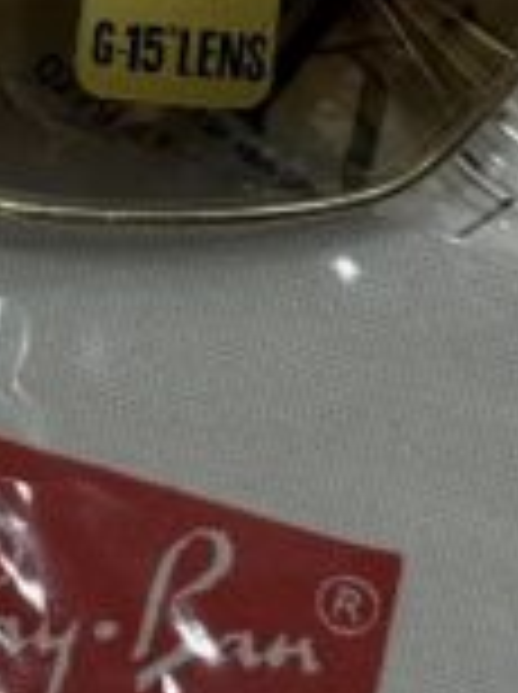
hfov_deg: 5.8
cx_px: -387
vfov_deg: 7.8
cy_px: -270
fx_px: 5002
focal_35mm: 250
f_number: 1.78
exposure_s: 1/122
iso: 50
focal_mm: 6.76
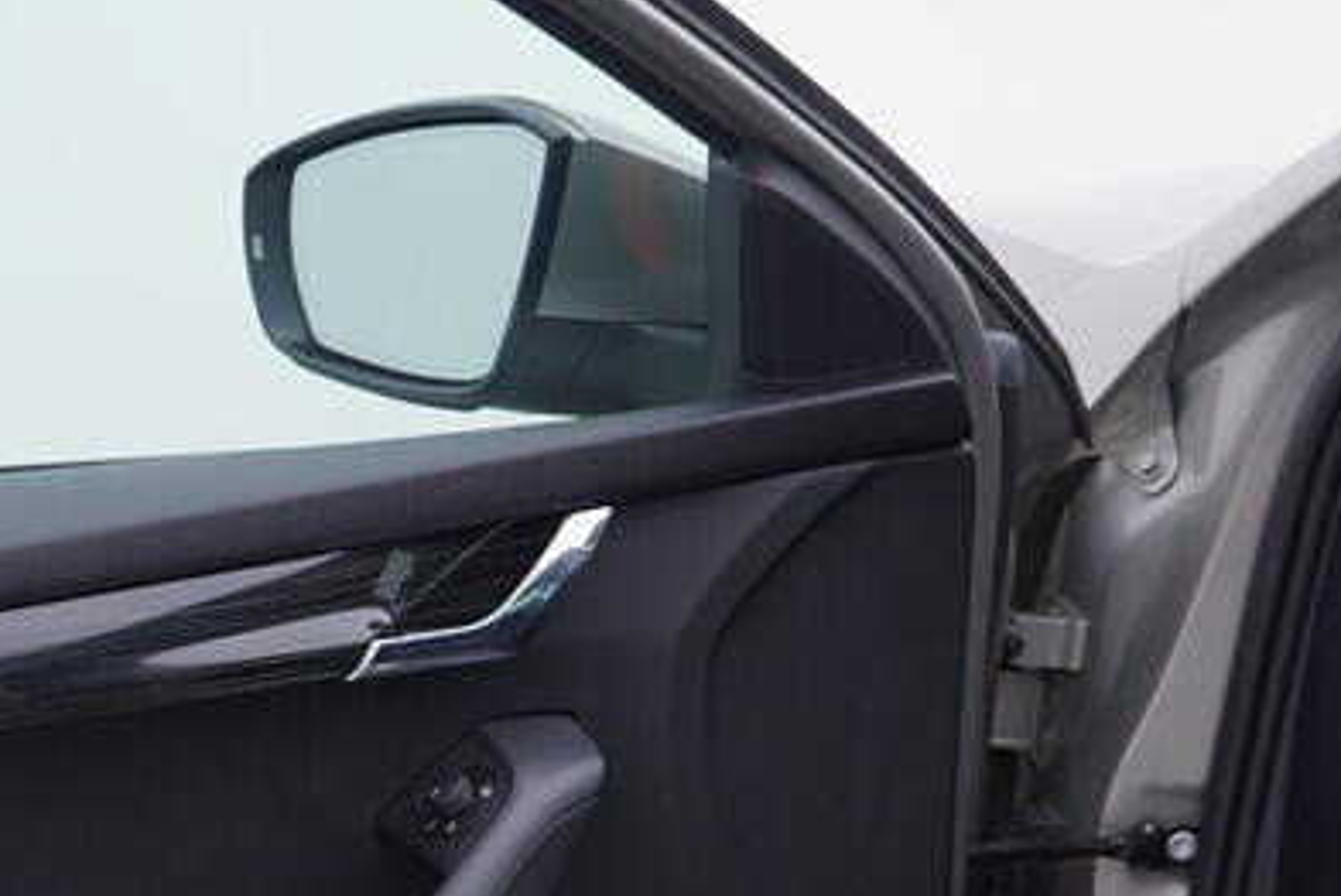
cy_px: 867
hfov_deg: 20.9
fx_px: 3504
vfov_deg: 14.4
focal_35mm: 94
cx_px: -31
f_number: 3.5
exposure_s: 1/60
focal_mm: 24
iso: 125
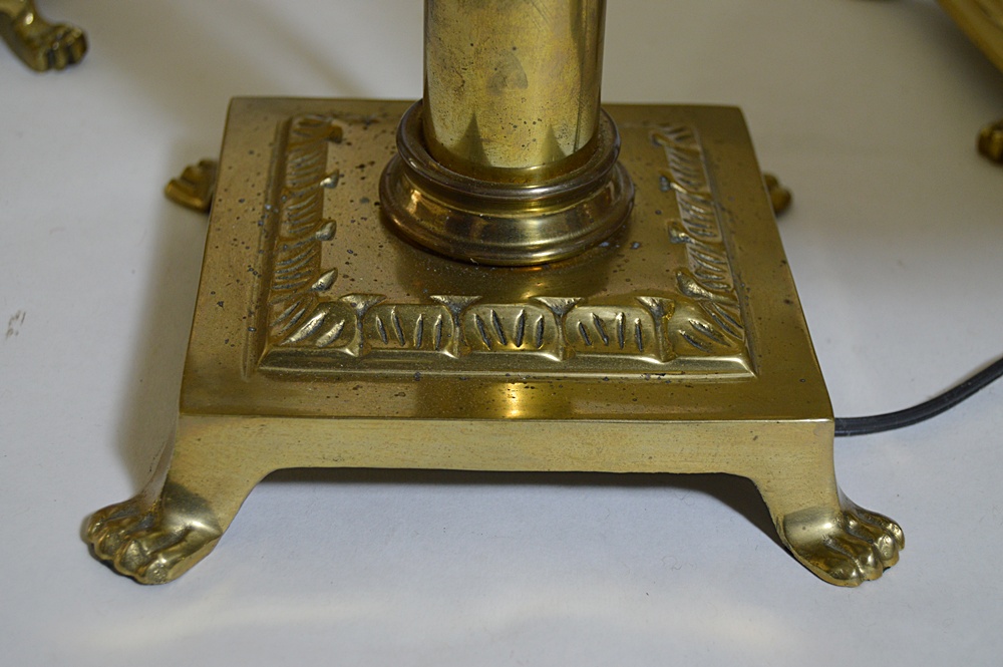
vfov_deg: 20.1
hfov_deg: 29.9
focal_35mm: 68
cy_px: 334
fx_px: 1879
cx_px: 502
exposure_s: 1/60
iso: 500
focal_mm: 45
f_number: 5.3
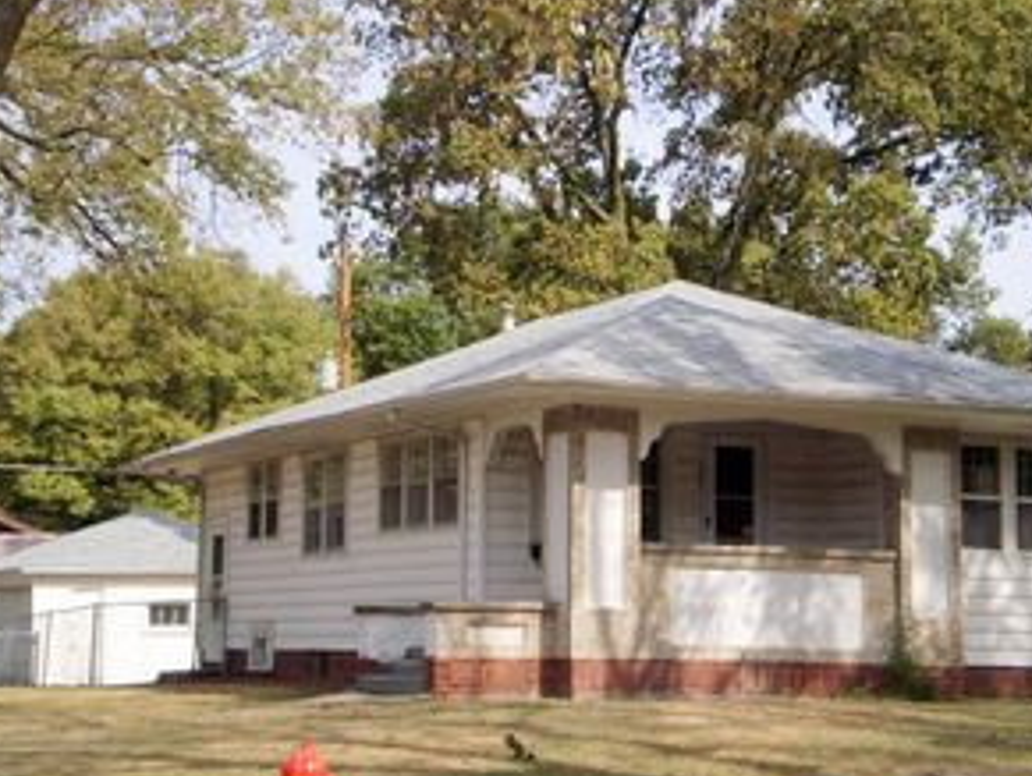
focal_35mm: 76
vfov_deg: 19.4
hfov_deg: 25.6
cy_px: 439
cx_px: 589
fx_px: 2269
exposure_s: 1/500
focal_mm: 11.3
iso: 64
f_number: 4.4
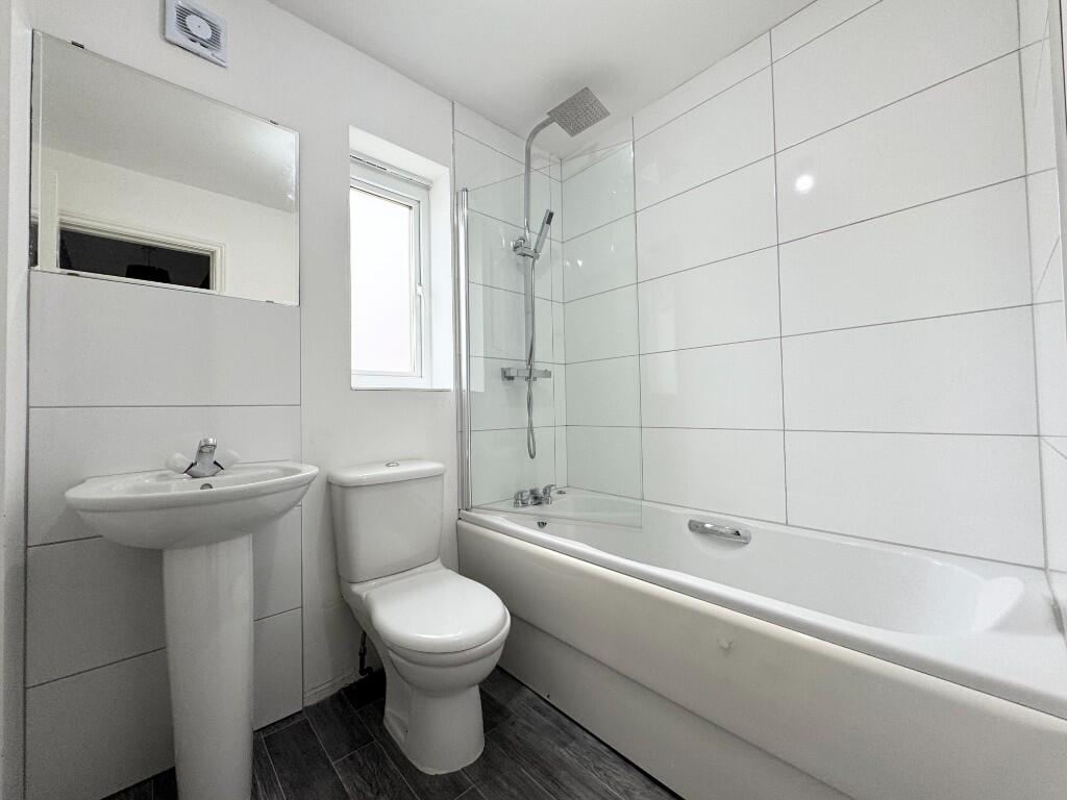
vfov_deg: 85.7
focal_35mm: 14
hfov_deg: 102.1
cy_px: 400
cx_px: 534
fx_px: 432
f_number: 2.2
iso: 100
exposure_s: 1/99
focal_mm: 2.22
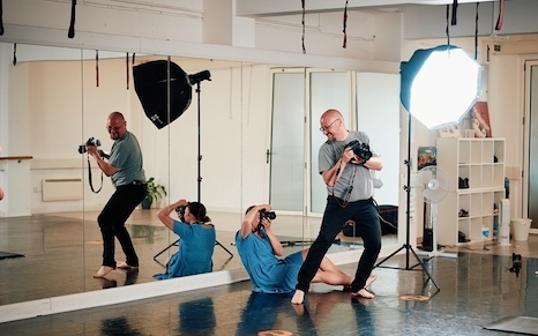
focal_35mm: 70
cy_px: 203
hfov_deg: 29.4
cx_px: 279
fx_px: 1026
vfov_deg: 18.6
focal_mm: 50
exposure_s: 1/200
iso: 100
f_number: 1.8
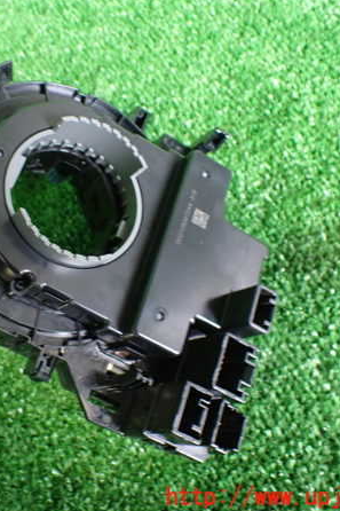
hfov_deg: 31.3
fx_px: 595
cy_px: 254
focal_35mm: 42
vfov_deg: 46.4
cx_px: 81
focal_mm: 5.4
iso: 800
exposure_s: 1/40
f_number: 2.3
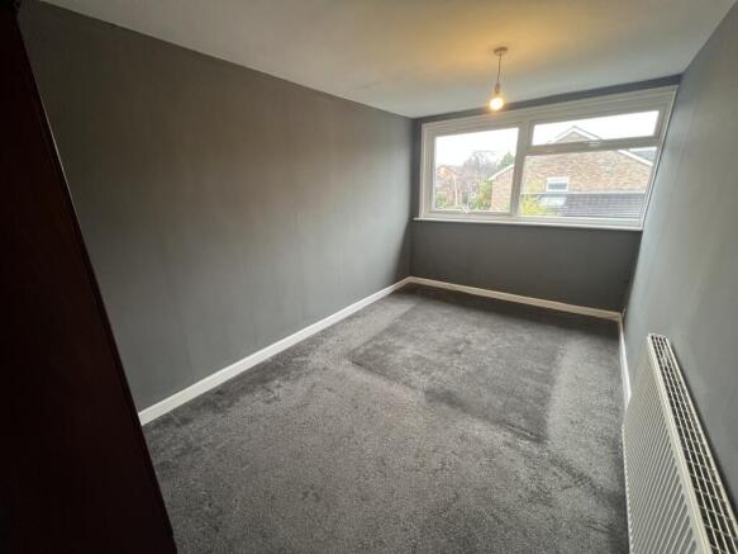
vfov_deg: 89.9
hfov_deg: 106.2
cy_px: 277
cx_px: 369
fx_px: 277
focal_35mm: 13
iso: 500
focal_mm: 1.57
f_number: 1.8
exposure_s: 1/50
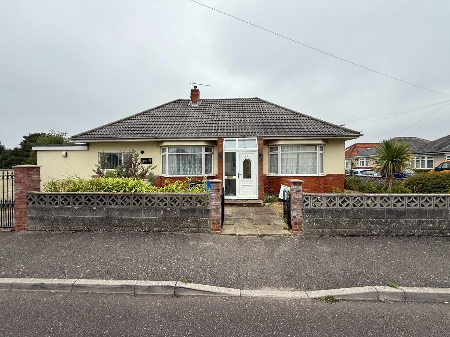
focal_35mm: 14
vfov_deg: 85.7
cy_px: 168
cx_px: 225
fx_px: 182
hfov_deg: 102.1
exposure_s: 1/472
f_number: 2.2
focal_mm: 2.22
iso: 50
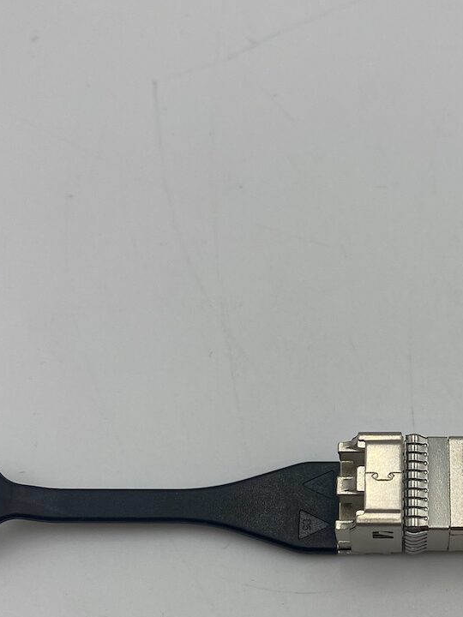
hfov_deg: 25.6
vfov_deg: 33.8
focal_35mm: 56
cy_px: 450
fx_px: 999
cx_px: 370
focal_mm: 4.25
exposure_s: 1/202
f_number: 1.8
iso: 32
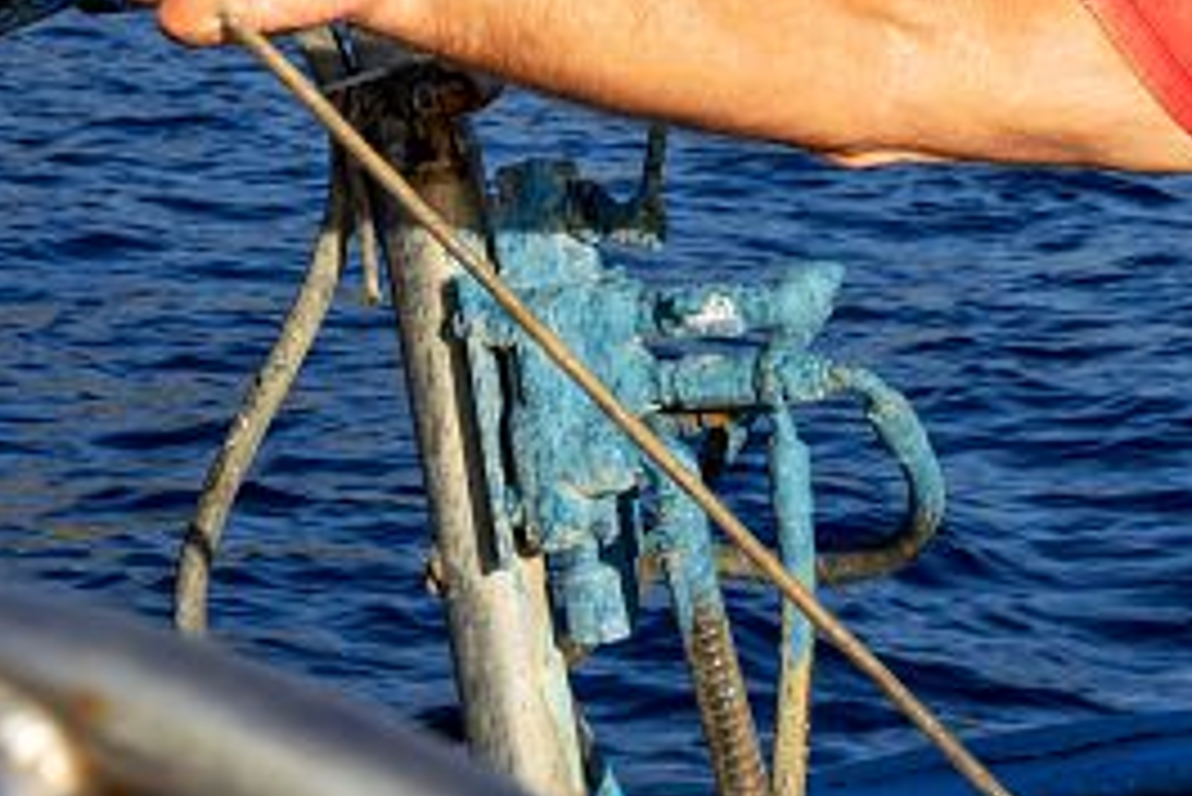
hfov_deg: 15.5
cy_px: 43
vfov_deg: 10.3
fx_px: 4373
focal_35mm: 132
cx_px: 360
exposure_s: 1/100
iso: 50
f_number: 11
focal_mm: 35
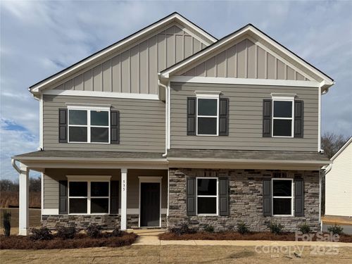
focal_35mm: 24
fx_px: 244
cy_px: 132
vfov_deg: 56.8
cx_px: 176
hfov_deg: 71.6
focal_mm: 6.76
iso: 80
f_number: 1.78
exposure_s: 1/6173
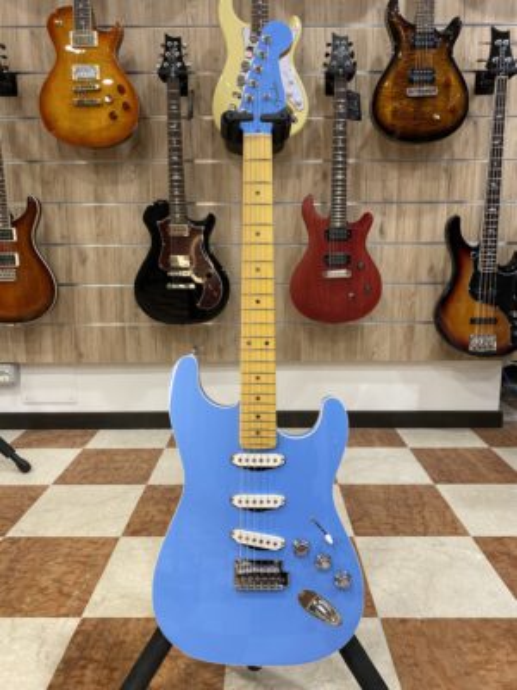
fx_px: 518
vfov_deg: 67.3
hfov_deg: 53.1
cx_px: 258
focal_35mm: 26
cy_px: 345
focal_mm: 4.25
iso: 80
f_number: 1.8
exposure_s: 1/50
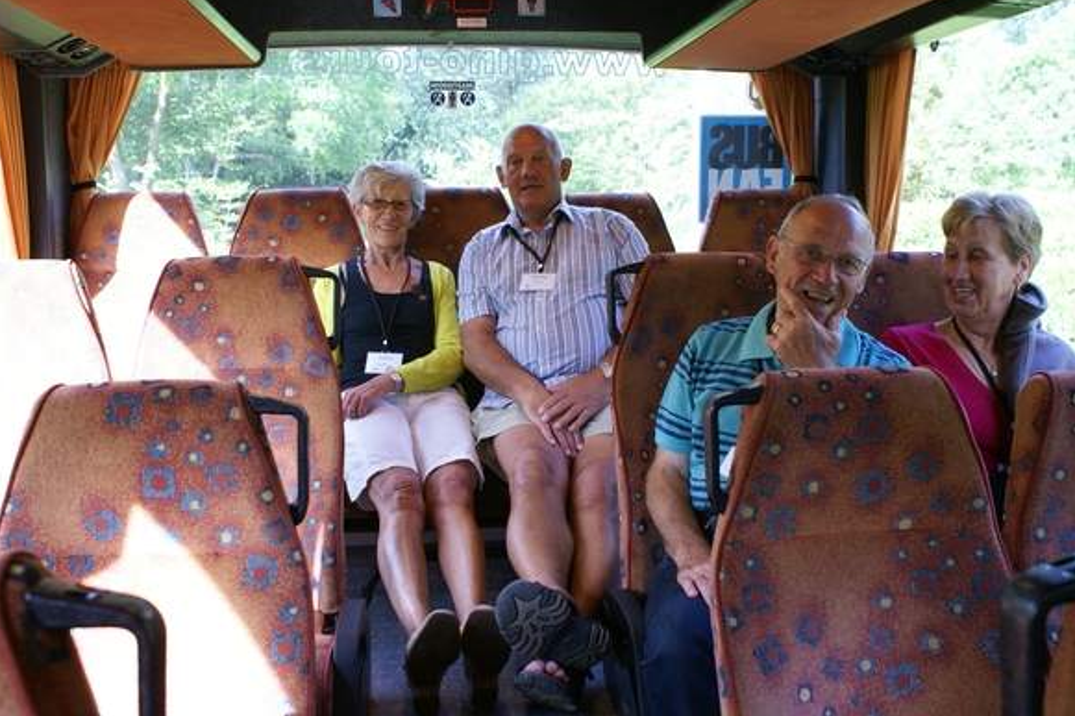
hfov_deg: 60.3
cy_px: 348
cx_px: 537
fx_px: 925
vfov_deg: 42.3
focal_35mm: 31
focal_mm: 20
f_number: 4.5
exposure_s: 1/40
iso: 100
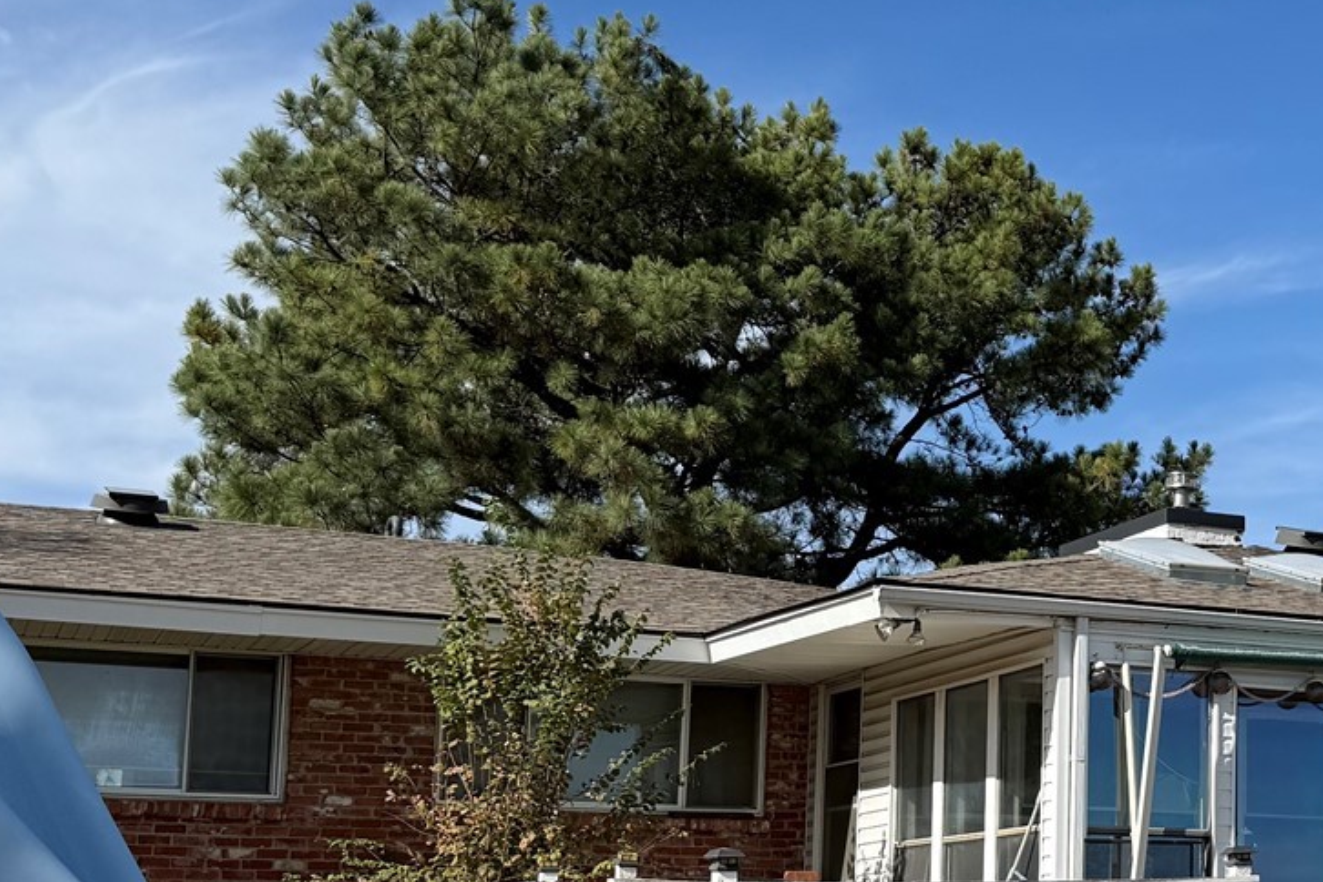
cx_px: 1261
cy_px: 621
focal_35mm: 66
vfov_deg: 20.5
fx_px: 2425
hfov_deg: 28.9
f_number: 1.78
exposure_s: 1/5319
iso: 80
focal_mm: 6.76
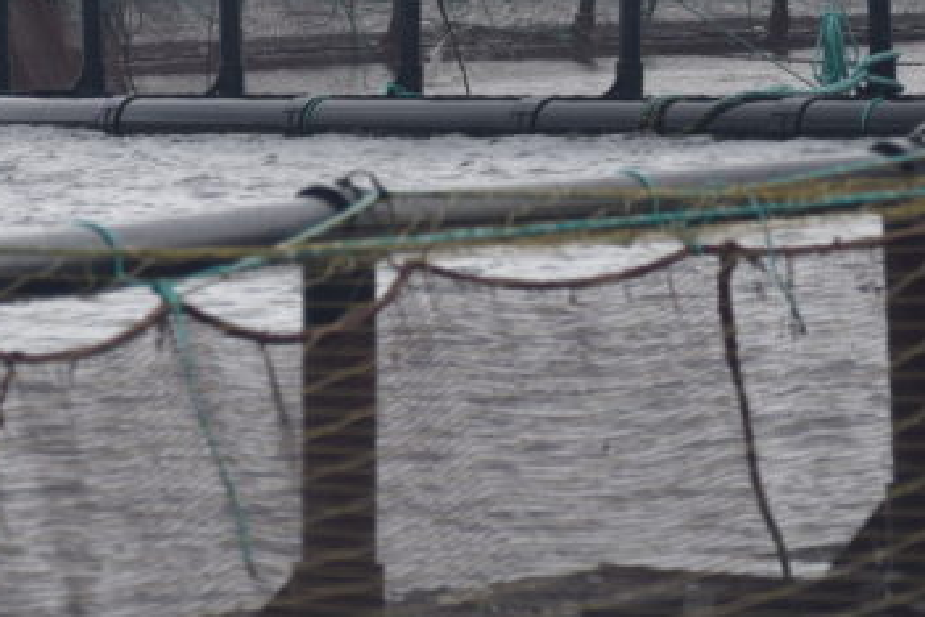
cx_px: 303
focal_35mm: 372
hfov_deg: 5.5
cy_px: -36
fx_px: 9569
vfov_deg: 3.7
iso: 400
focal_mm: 85
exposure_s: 1/640
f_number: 4.2
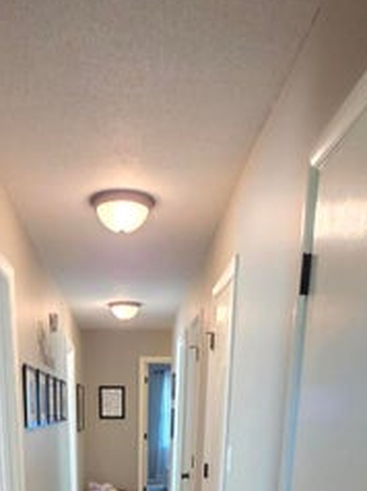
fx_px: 496
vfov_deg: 39.2
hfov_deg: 40.3
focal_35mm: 35
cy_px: 582
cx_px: 130
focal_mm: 2.2
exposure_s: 1/60
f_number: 1.9
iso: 400
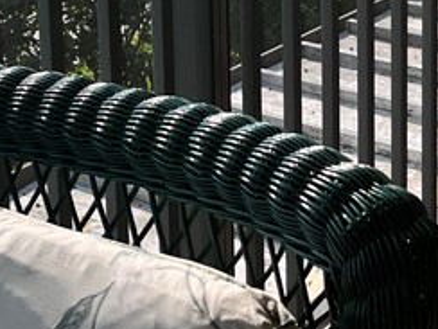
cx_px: 298
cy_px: -149
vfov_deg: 12.9
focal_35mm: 109
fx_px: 1379
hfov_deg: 18.0
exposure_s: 1/2268
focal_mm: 5.1
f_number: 1.6
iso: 50
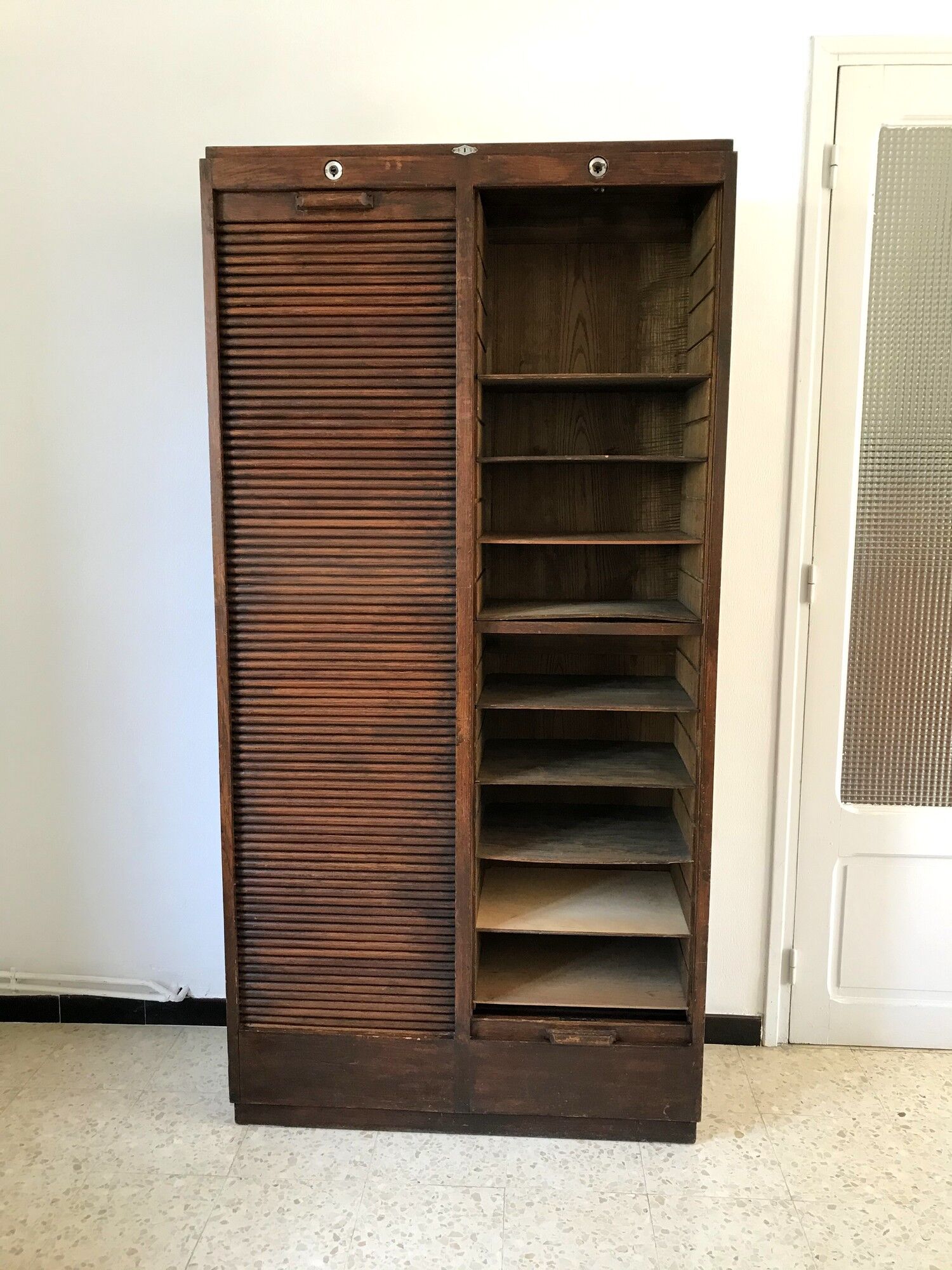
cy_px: 635
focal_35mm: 28
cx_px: 476
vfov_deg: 63.4
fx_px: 1027
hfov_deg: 49.7
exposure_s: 1/24
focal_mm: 3.99
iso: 40
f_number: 1.8
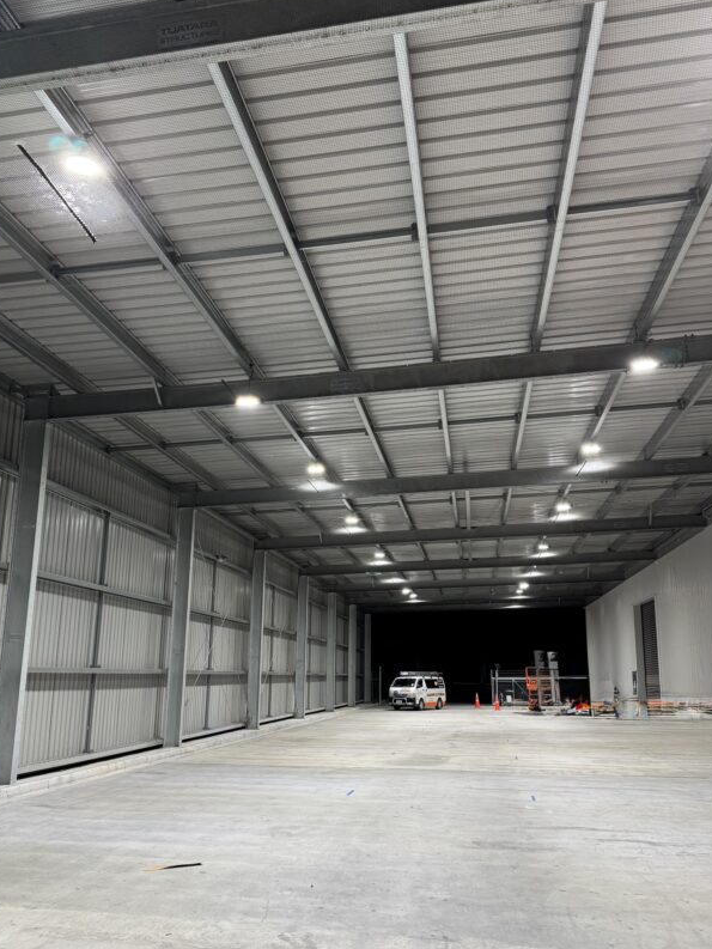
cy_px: 491
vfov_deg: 58.3
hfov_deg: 45.3
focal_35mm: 31
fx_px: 850
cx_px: 308
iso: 200
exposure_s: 1/90
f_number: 1.78
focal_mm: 6.76
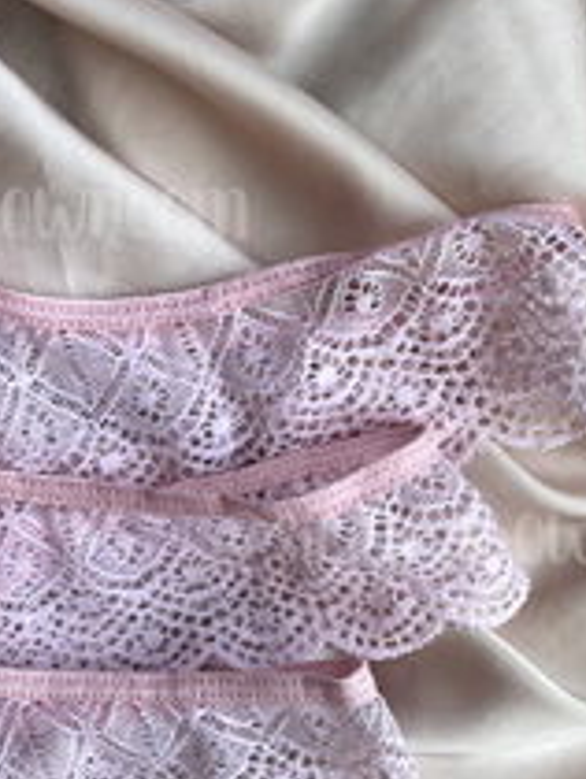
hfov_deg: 20.8
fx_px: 1487
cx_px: -111
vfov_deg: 29.1
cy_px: 529
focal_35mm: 66
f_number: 1.6
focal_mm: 5.1
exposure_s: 1/122
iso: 32
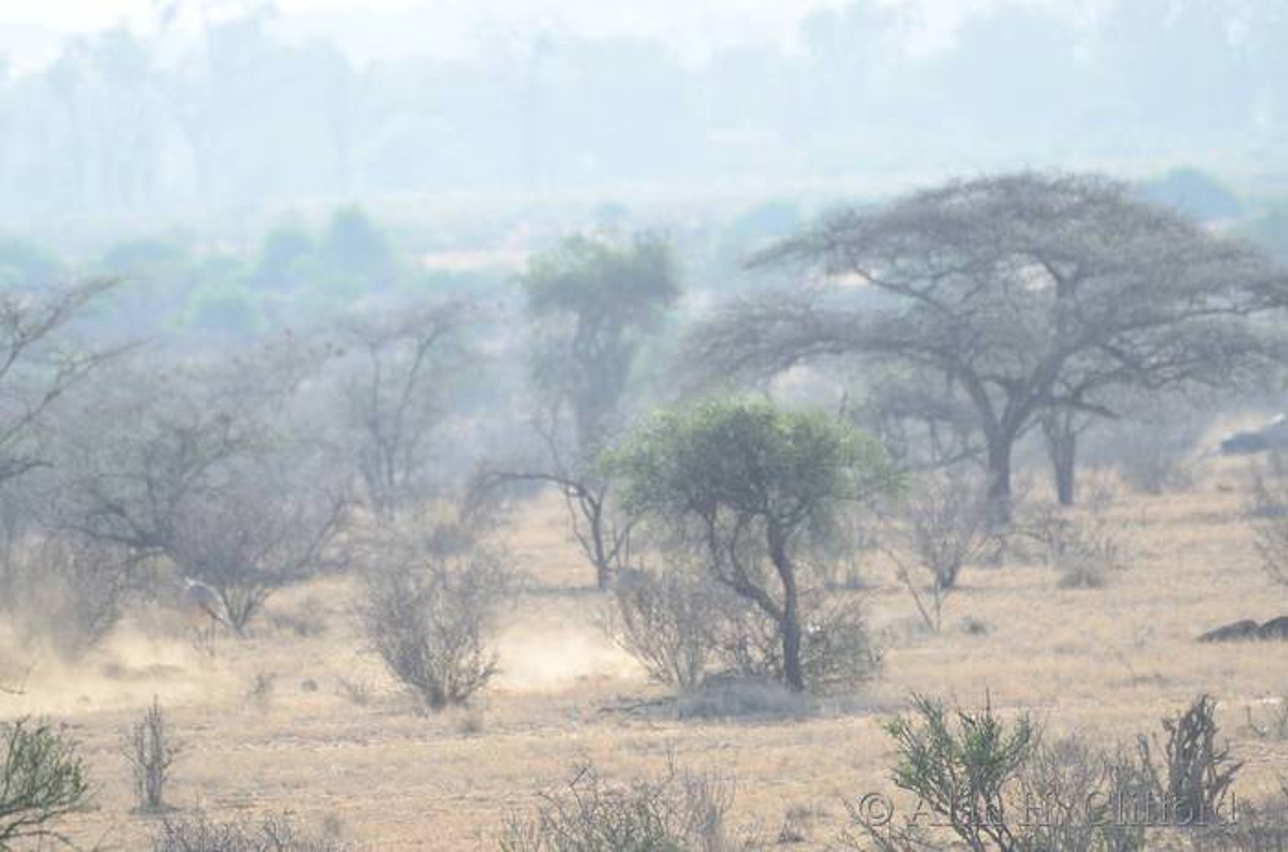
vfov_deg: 2.3
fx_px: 21413
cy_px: 426
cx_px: 644
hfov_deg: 3.4
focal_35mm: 600
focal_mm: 400
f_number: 5.6
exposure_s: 1/640
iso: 280
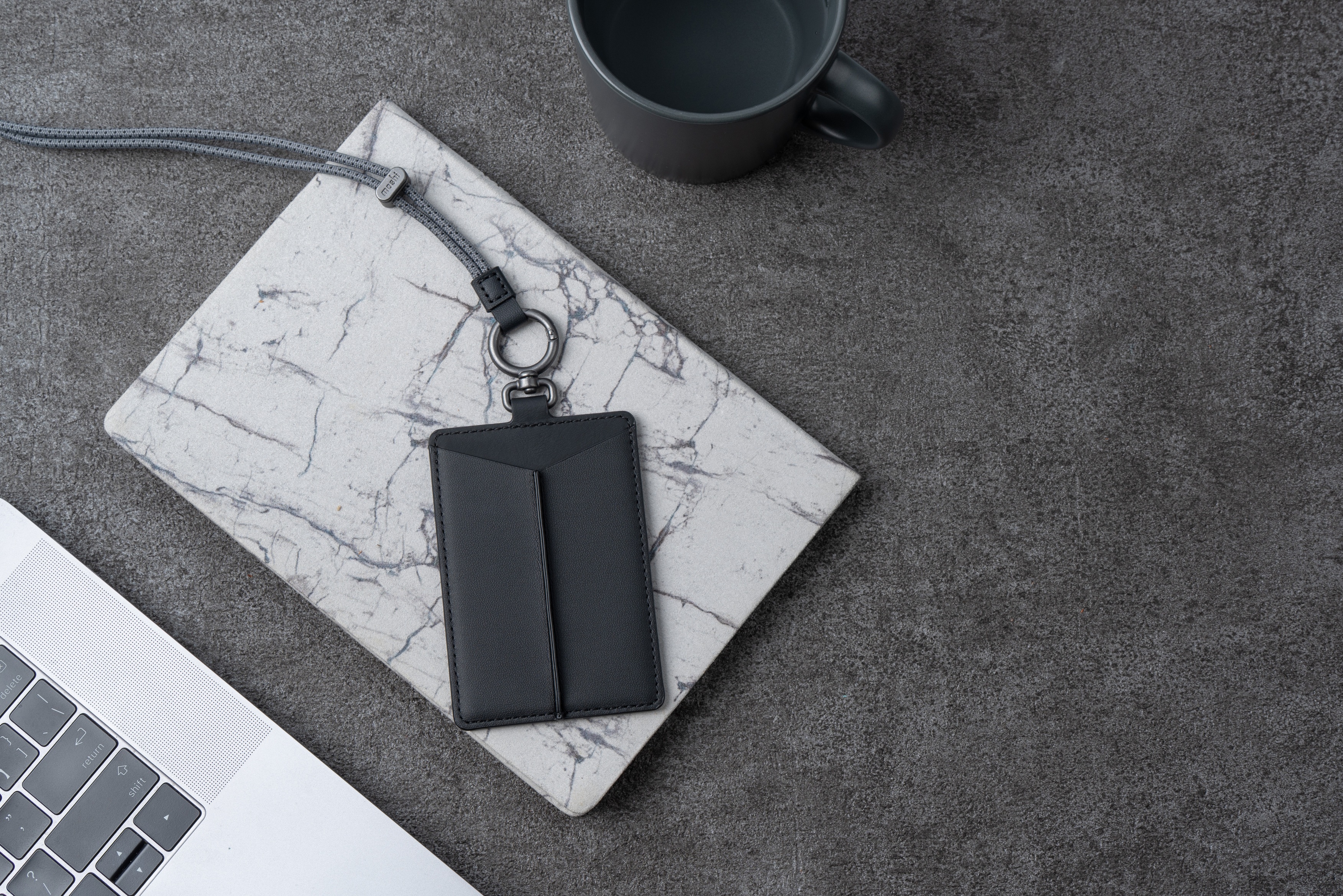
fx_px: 2611
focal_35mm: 70
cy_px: 448
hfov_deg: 28.8
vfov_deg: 19.5
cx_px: 672
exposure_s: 1/200
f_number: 11
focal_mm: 70
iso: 100
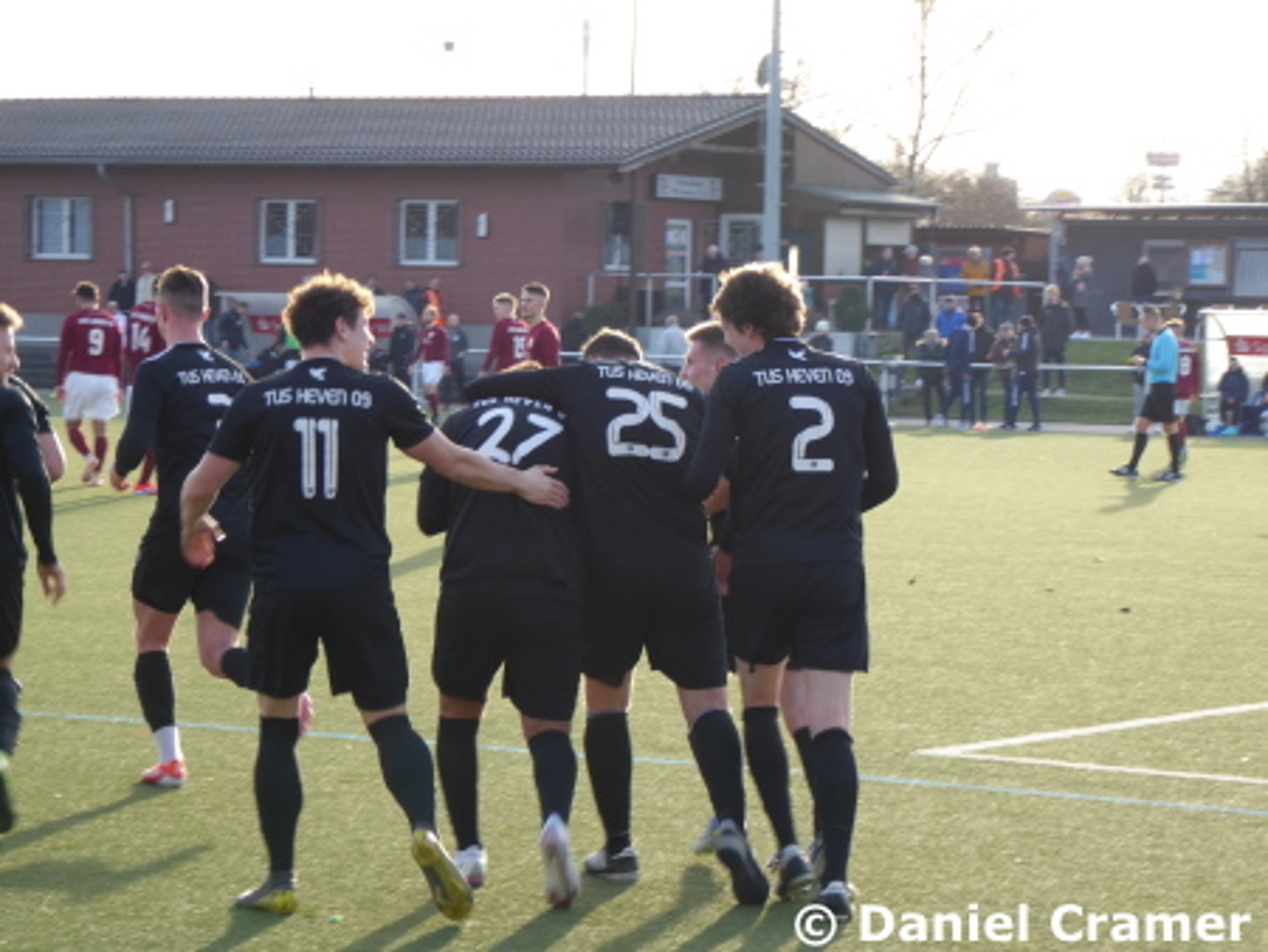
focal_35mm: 124
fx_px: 4545
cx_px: 634
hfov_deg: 15.9
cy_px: 476
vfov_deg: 12.0
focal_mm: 22.3
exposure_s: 1/60
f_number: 5.2
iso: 100
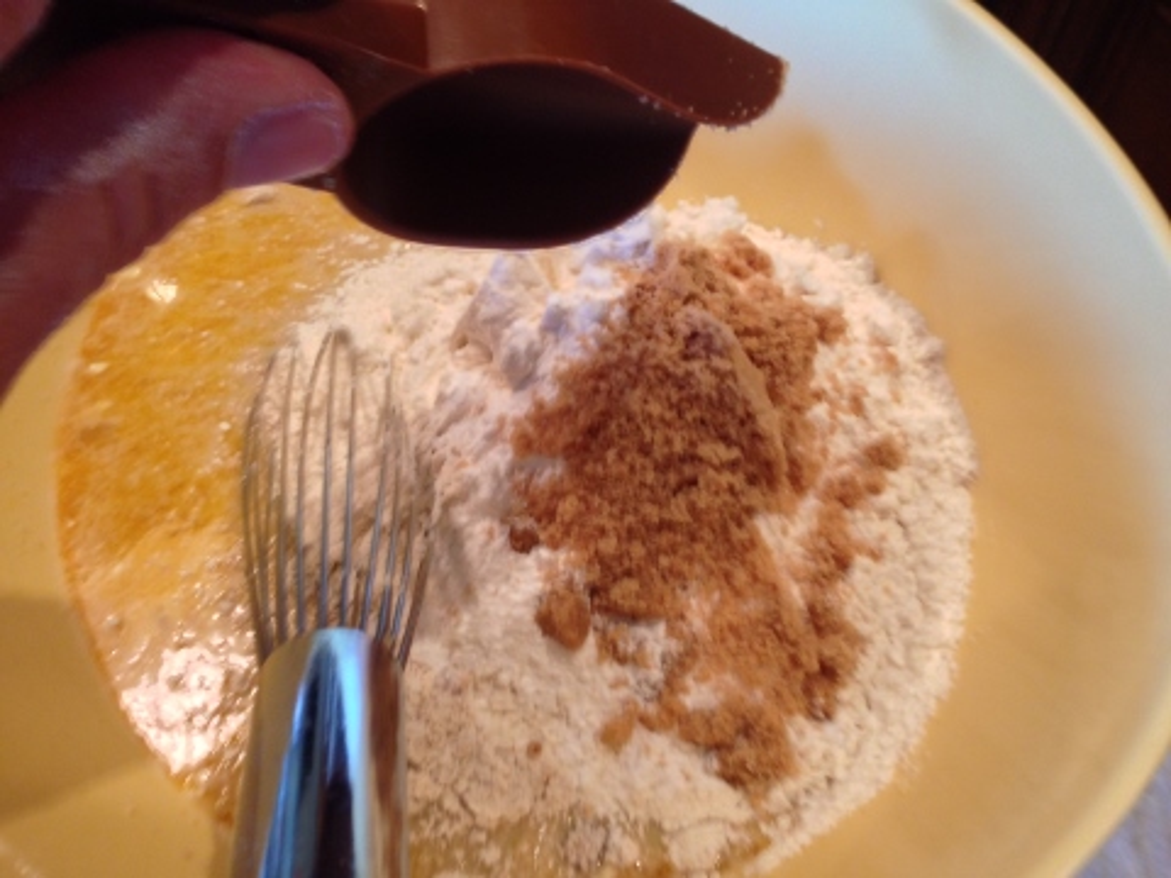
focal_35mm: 33
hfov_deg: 55.4
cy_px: 439
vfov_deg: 42.9
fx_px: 1116
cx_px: 586
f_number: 2.4
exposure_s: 1/20
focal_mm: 4.12
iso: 64
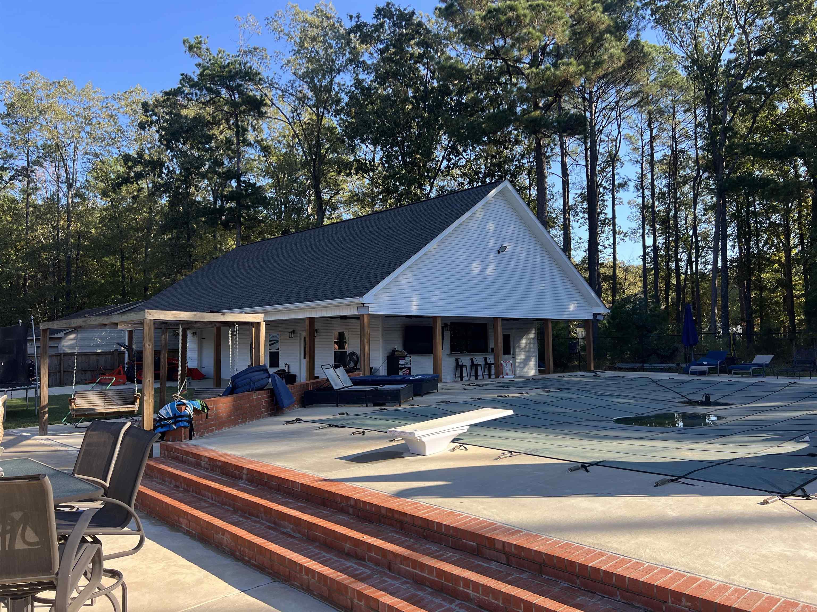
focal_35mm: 26
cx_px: 408
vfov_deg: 53.1
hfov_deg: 67.3
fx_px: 614
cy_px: 306
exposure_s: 1/1000
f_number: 1.5
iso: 50
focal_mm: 5.7
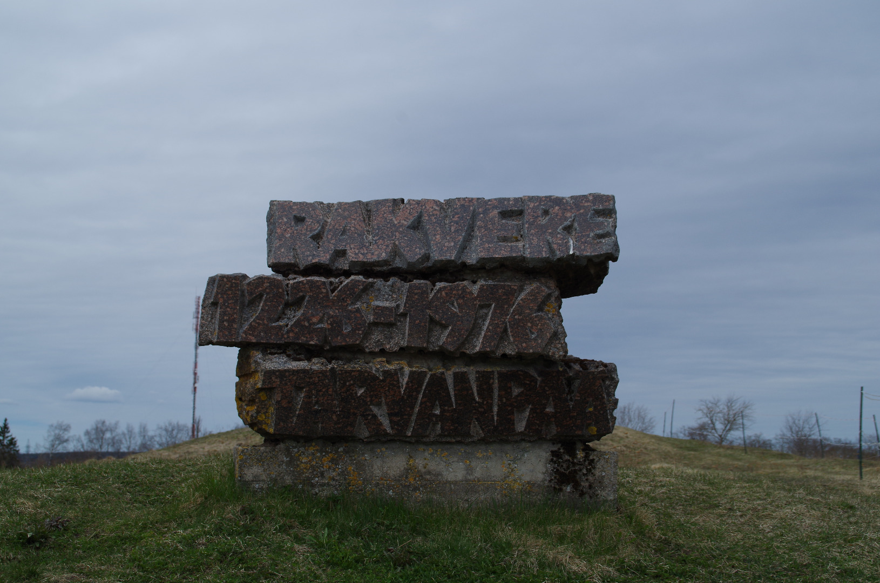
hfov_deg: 33.5
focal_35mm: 60
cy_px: 292
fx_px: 1464
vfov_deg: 22.5
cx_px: 440
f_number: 9
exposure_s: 1/400
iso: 100
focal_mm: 40
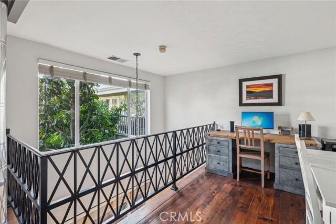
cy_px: 112
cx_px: 168
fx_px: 149
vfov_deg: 73.7
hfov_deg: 96.8
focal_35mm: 16
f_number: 9
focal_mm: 16
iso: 200
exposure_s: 1/8
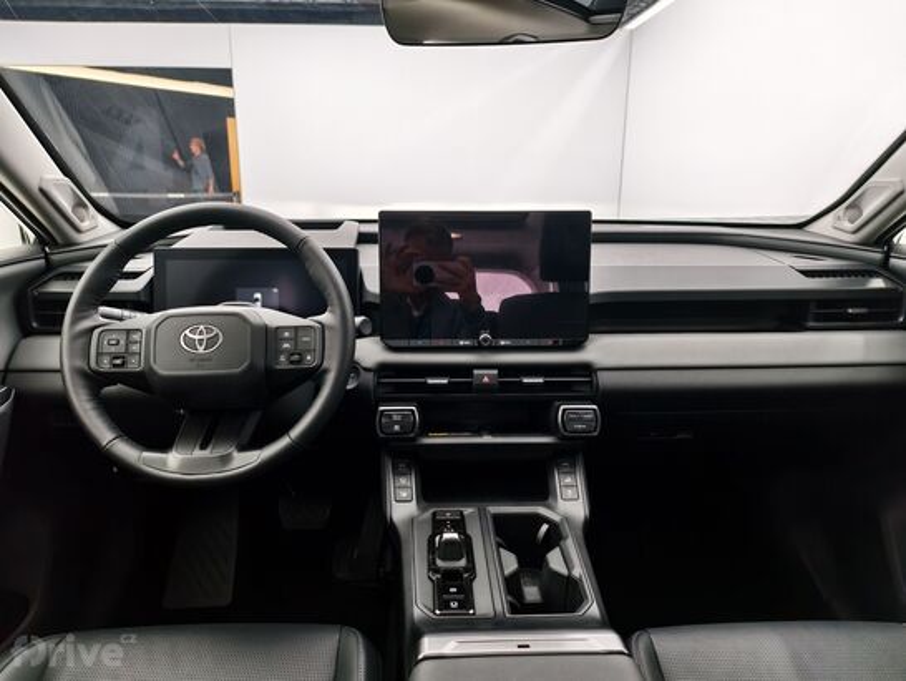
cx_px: 453
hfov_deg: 73.9
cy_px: 340
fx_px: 602
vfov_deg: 58.9
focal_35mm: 23
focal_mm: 6.54
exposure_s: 1/100
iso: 222
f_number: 1.57
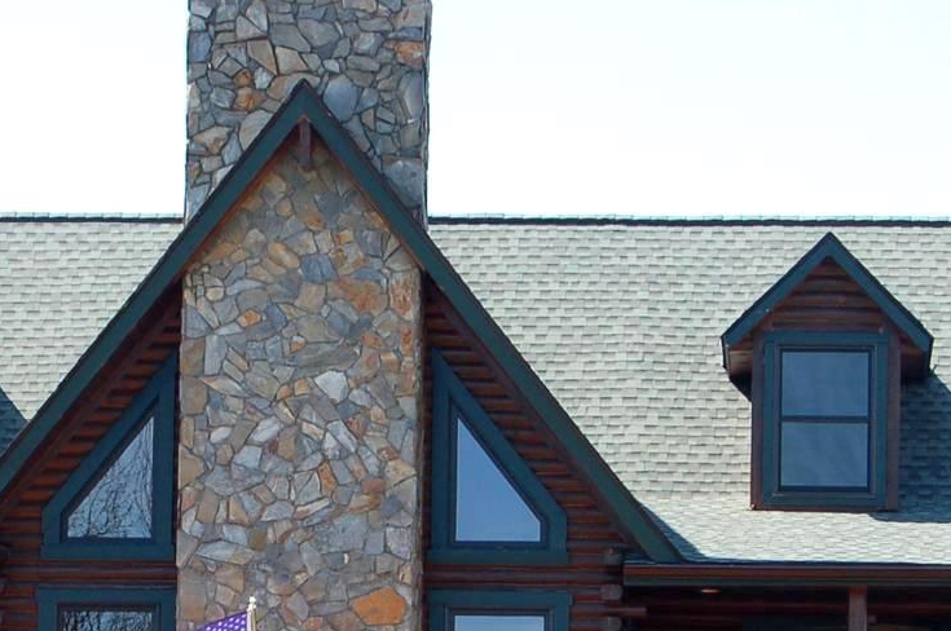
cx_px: 329
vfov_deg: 6.5
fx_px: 5514
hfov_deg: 9.9
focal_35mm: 209
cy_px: 658
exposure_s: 1/200
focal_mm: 50
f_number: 7.1
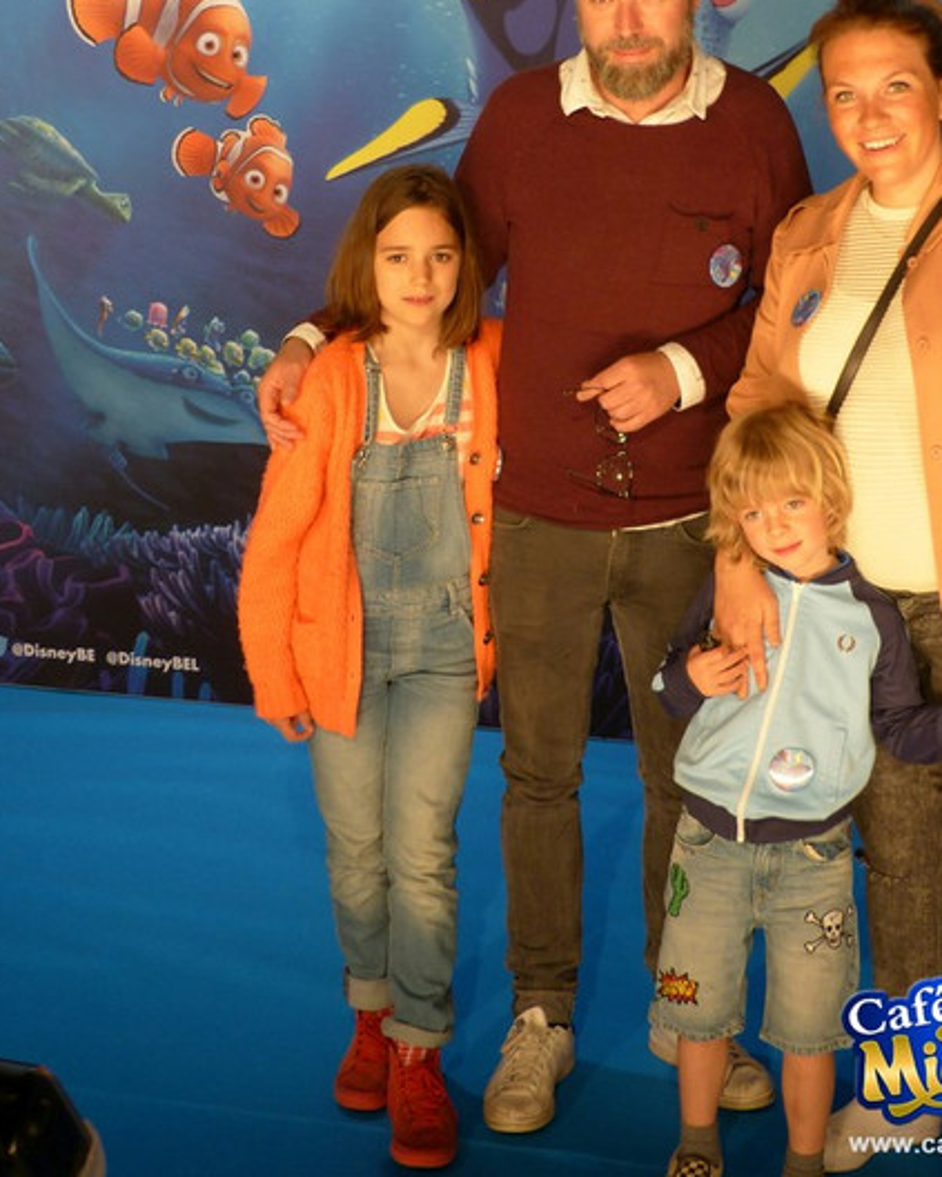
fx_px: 2266
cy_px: 394
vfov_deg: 29.0
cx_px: 581
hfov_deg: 23.4
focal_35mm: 65
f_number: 2.8
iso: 100
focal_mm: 7.8
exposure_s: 1/25
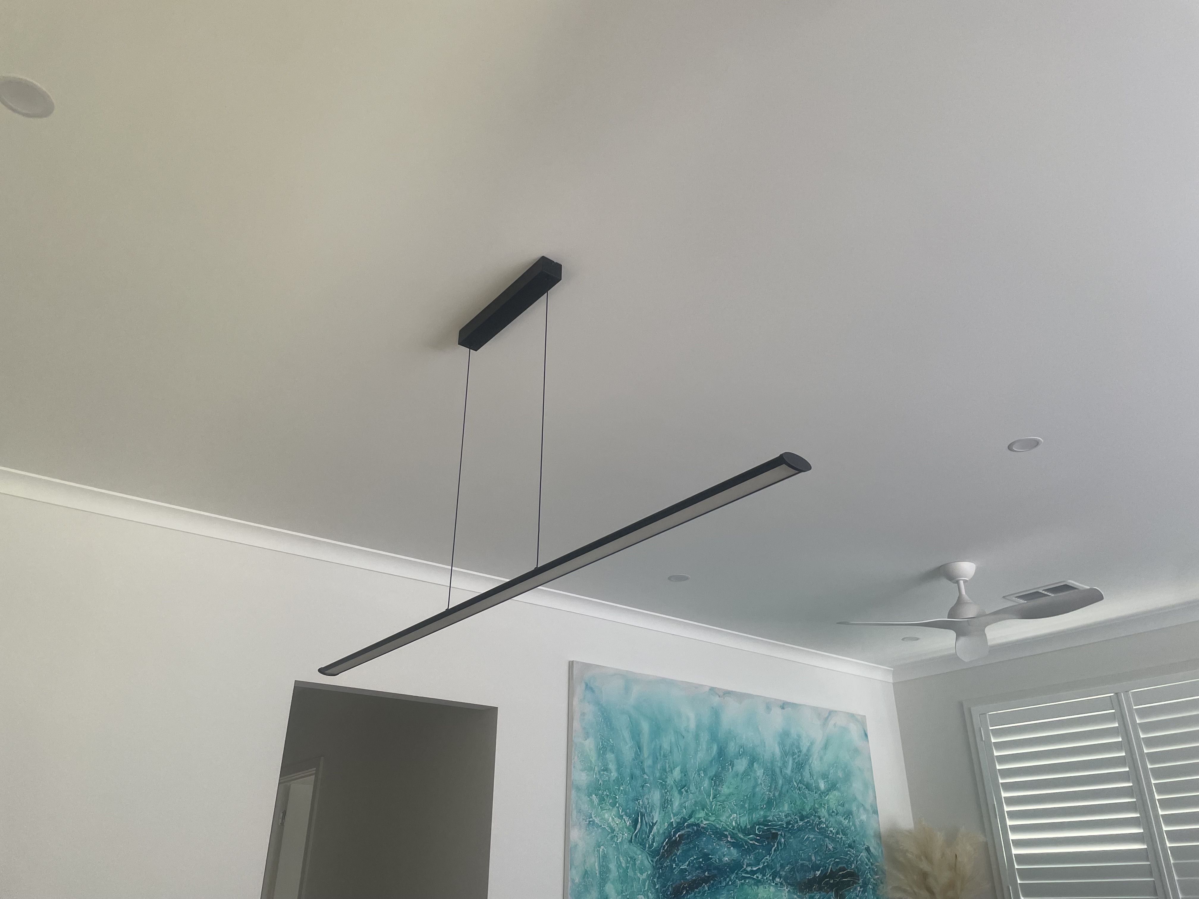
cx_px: 600
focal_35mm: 26
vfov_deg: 53.1
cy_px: 450
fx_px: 901
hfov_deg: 67.3
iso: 125
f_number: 1.6
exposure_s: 1/121
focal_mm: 4.2
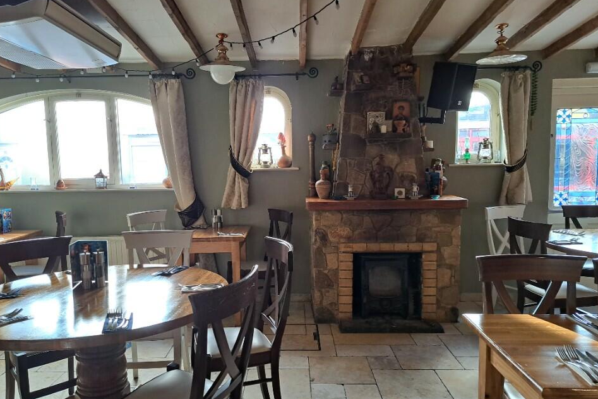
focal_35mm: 27
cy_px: 215
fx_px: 448
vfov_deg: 47.9
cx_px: 278
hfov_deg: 67.3
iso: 100
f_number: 1.8
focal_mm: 5.23
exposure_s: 1/50
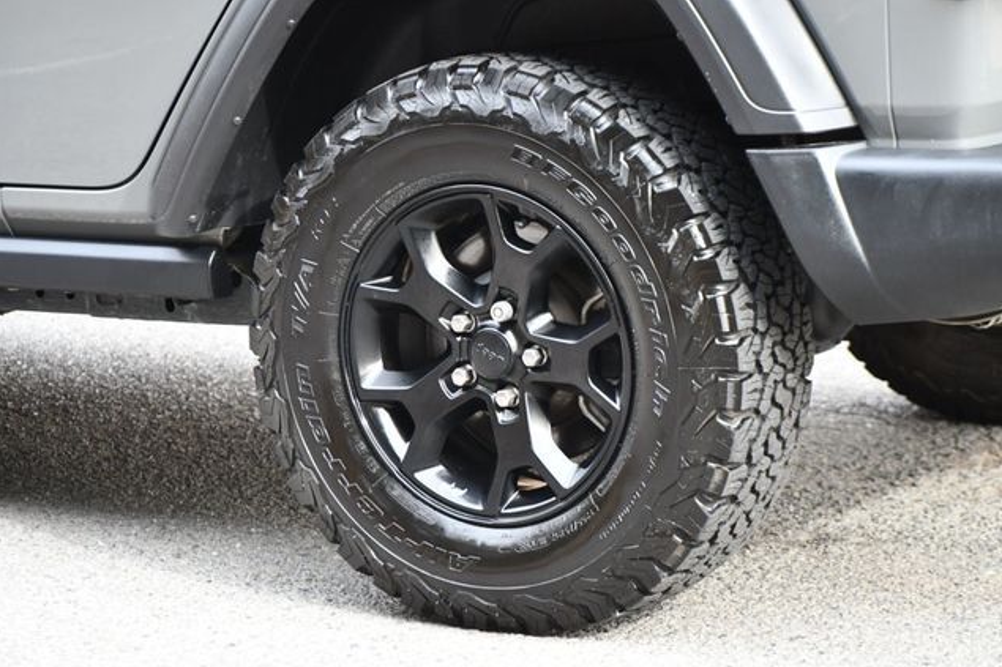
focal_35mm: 136
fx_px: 3784
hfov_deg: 15.1
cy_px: 334
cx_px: 500
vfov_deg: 10.1
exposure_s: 1/160
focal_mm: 90
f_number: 4.8
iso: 800
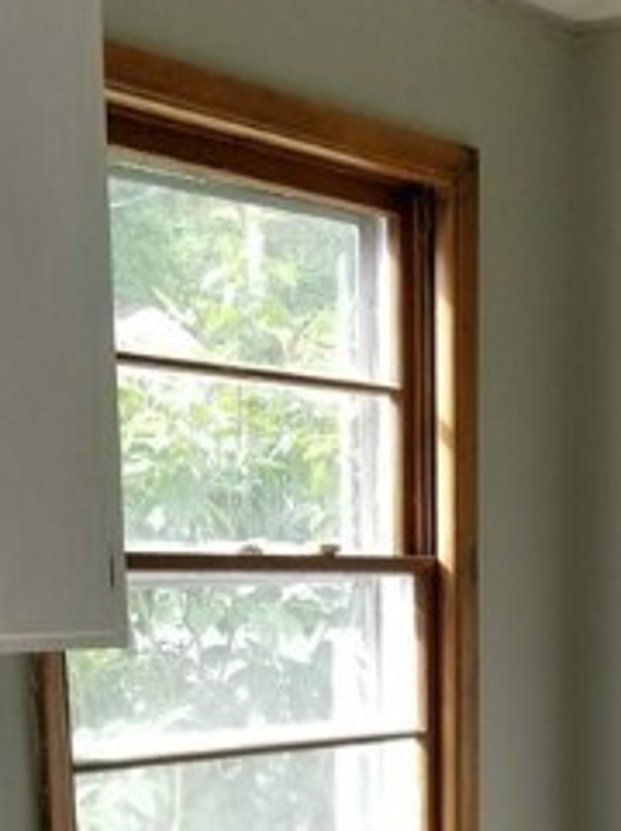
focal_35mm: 83
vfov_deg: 20.1
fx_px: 1991
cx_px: 573
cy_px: 1276
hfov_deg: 17.4
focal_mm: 4.3
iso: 50
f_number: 1.7
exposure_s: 1/152
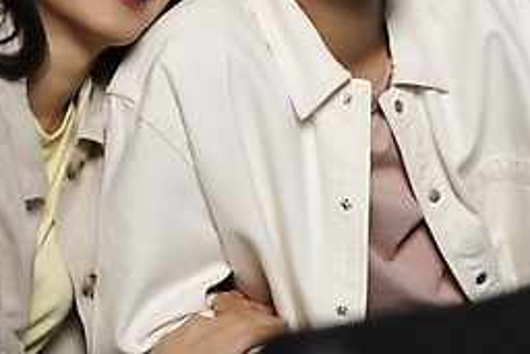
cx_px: 275
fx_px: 1900
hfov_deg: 15.9
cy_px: 12
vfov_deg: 10.6
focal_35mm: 129
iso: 1600
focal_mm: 55
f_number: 2.8
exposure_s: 1/50
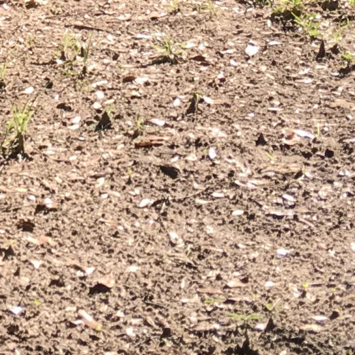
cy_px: -279
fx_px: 1613
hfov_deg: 12.0
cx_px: -186
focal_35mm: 139
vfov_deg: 11.6
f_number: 2.2
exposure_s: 1/574
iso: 25
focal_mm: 4.15
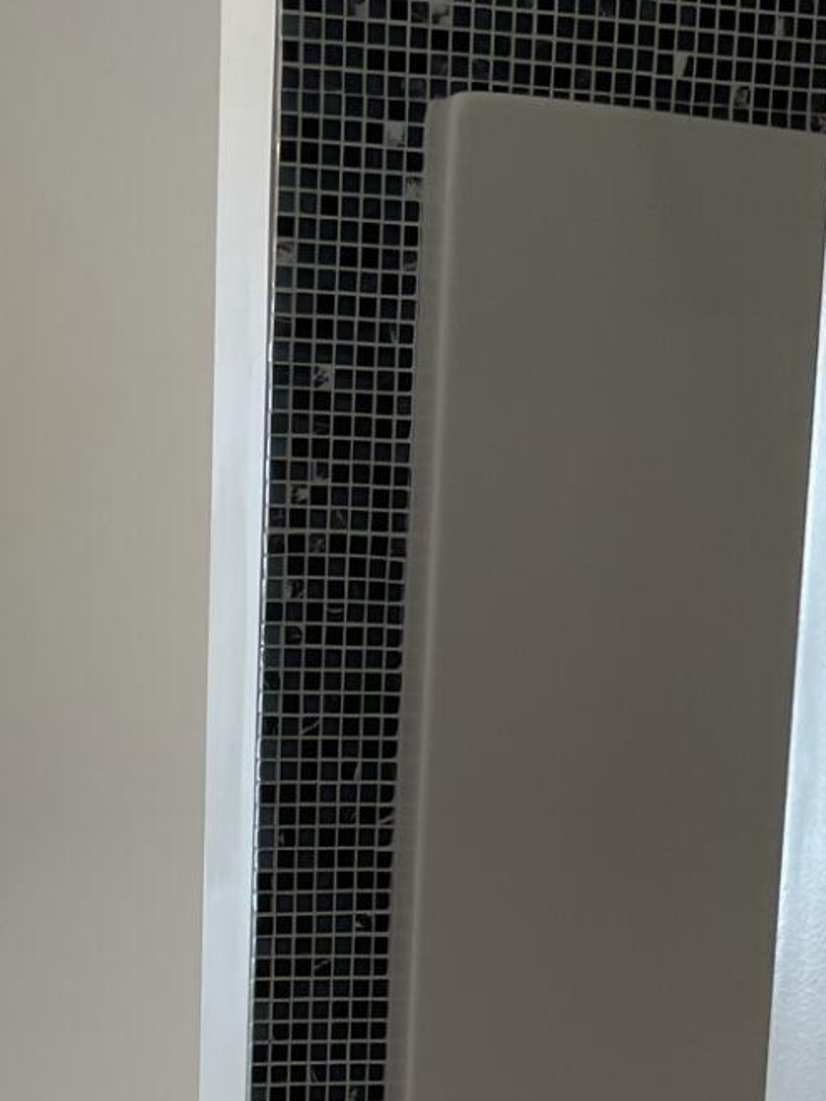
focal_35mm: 79
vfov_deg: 22.3
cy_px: 1407
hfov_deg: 18.5
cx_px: 134
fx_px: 2512
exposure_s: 1/120
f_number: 1.6
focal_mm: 4.2
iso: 64
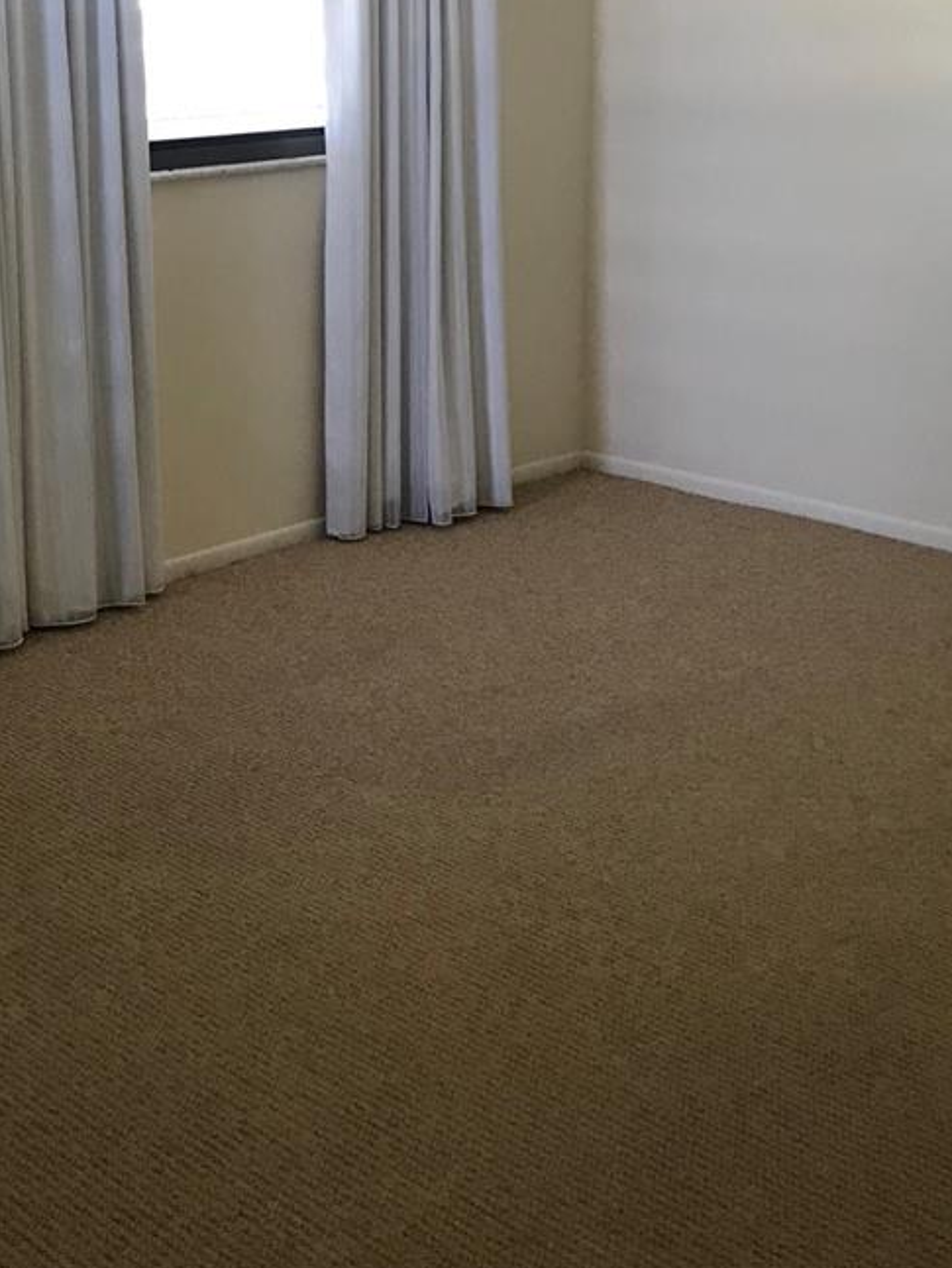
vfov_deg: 36.4
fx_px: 1906
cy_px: 402
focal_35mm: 52
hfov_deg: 27.7
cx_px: 251
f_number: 1.8
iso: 40
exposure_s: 1/17
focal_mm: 3.99
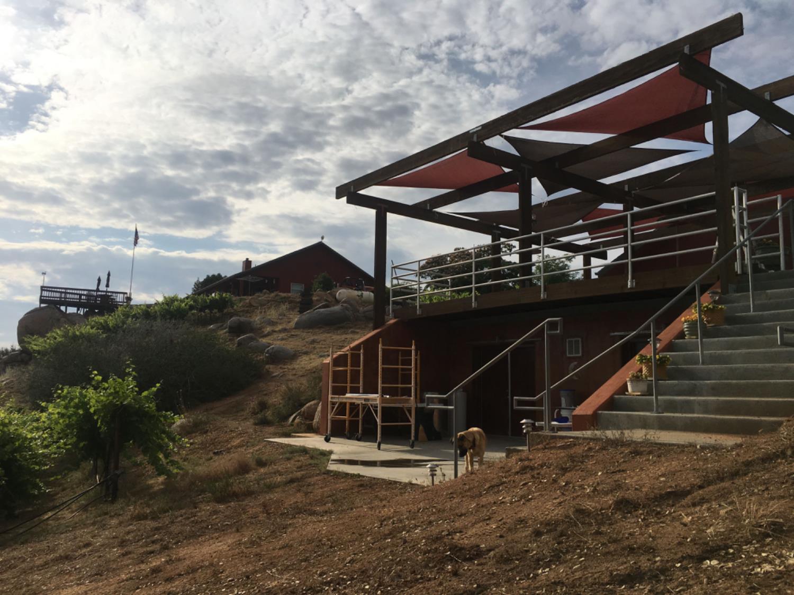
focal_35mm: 29
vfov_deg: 48.2
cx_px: 397
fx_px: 665
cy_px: 298
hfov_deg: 61.7
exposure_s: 1/4274
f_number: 2.2
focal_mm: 4.15
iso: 25
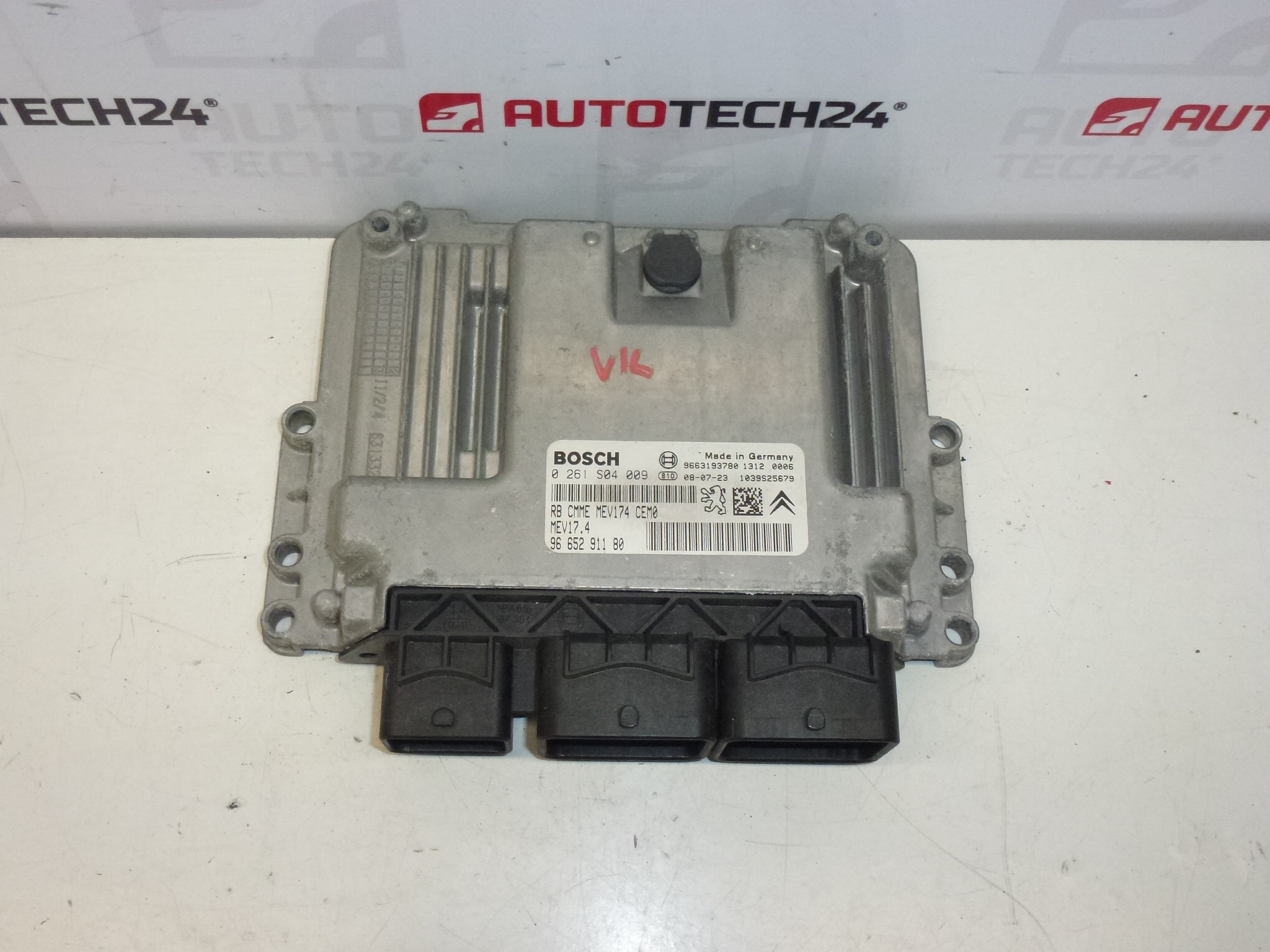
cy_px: 476
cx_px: 635
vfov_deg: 39.7
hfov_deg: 51.4
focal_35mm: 36
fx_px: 1321
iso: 400
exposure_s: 1/320
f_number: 3.7
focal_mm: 6.4
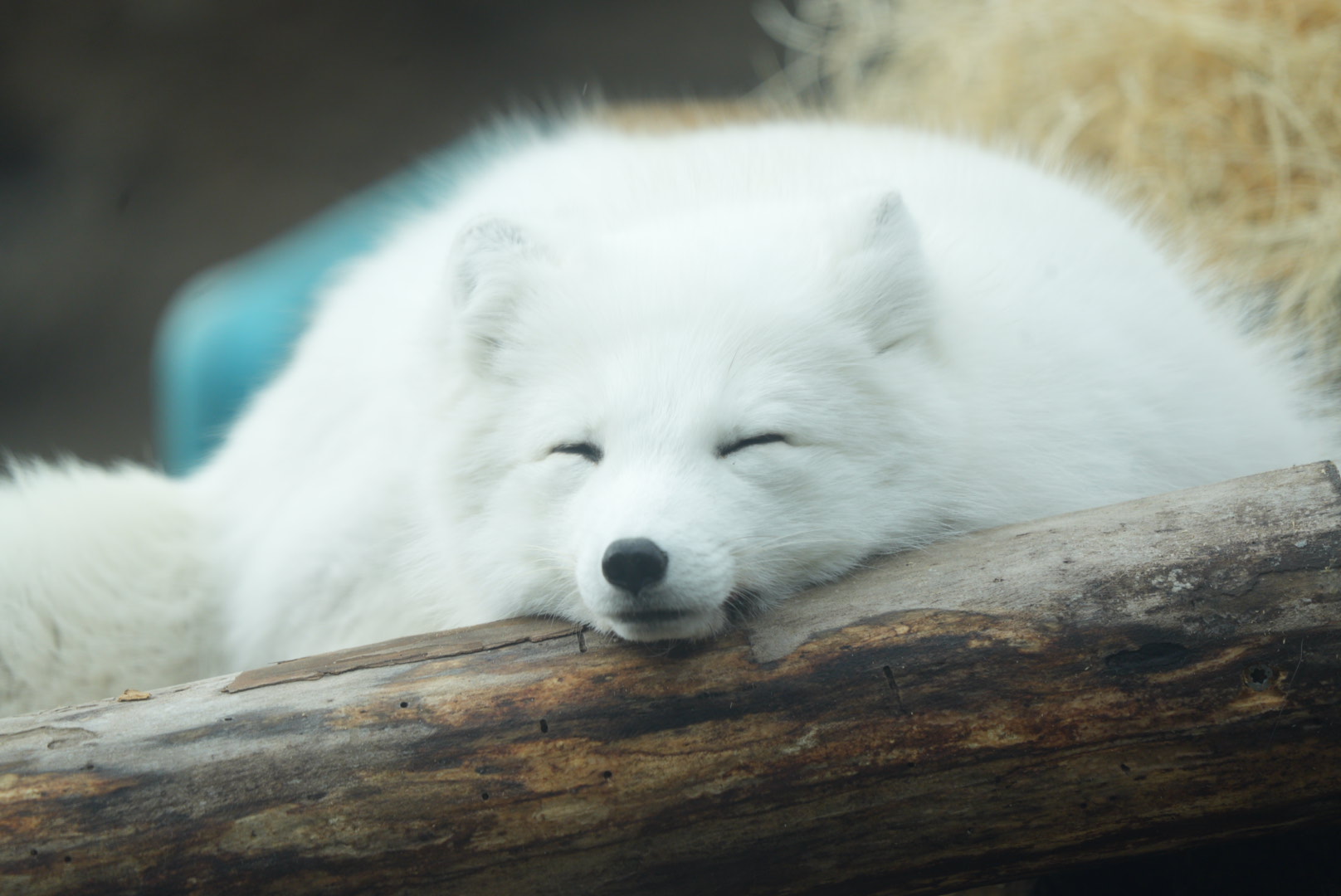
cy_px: 448
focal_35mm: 600
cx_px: 670
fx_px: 22365
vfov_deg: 2.3
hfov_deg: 3.4
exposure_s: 1/400
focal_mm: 600
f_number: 6.3
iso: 640
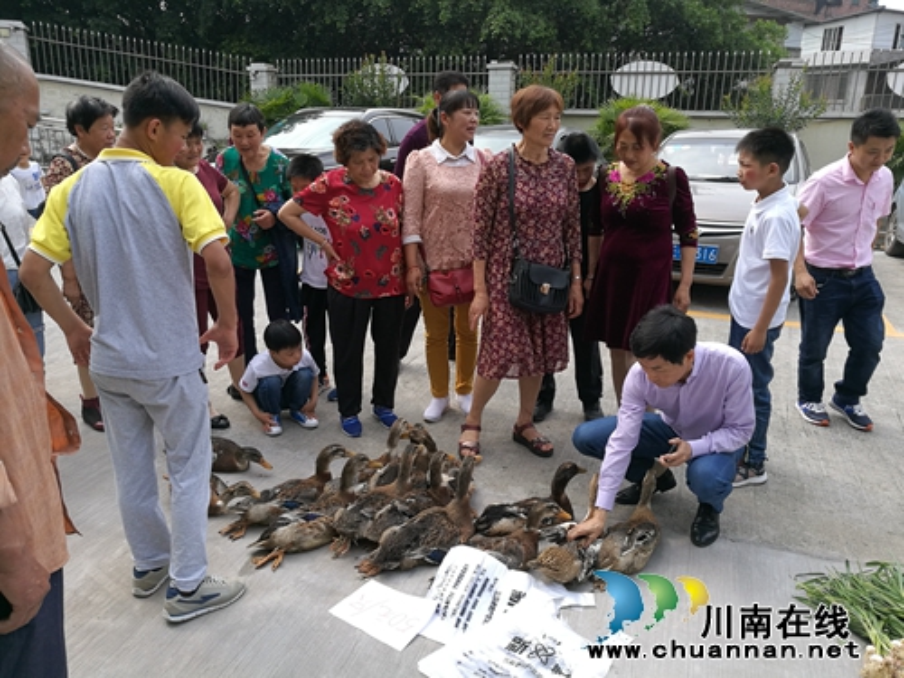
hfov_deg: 65.3
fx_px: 705
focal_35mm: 27
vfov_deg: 51.4
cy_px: 339
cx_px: 452
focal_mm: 4.5
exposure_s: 1/391
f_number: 2.2
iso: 50
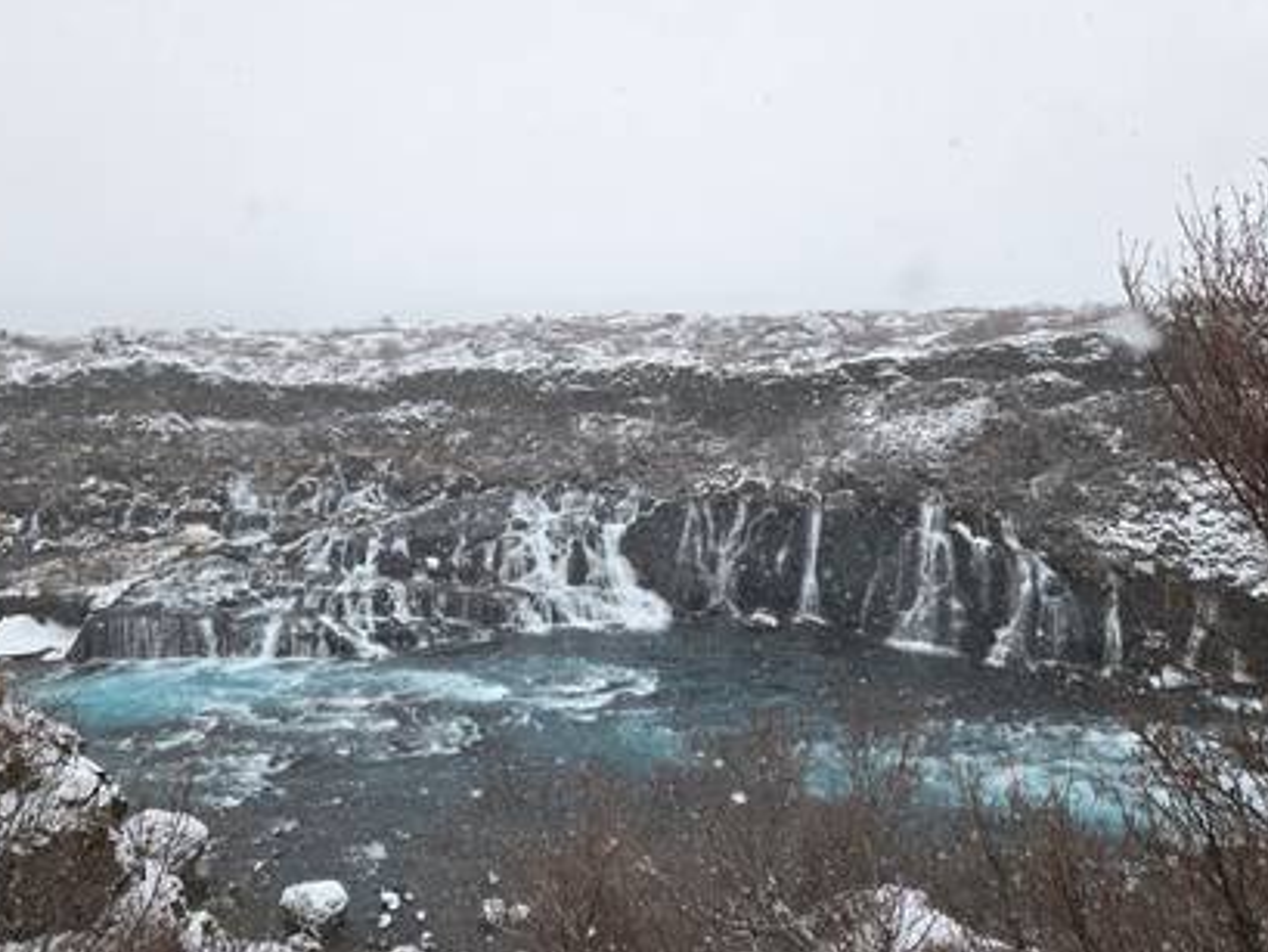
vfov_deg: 51.3
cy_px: 521
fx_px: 989
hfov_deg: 65.1
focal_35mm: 27
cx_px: 552
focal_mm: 5.4
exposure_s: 1/1567
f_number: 1.8
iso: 80
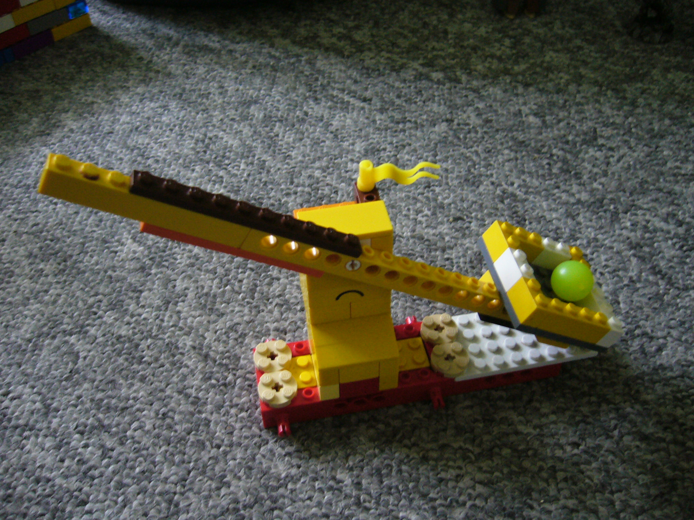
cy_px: 260
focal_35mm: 35
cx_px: 347
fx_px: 702
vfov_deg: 40.7
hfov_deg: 52.6
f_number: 2.8
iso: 200
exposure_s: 1/15
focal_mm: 5.8
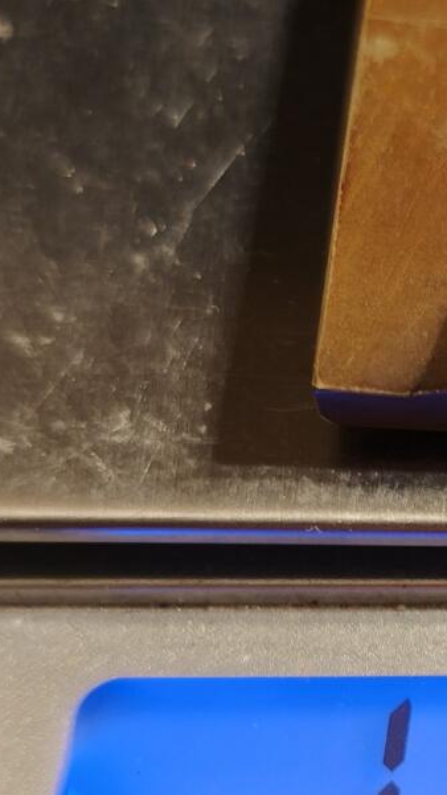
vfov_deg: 27.9
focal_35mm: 75
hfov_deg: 15.3
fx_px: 1581
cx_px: 578
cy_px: 575
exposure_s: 1/100
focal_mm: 6.06
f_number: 1.6
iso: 200
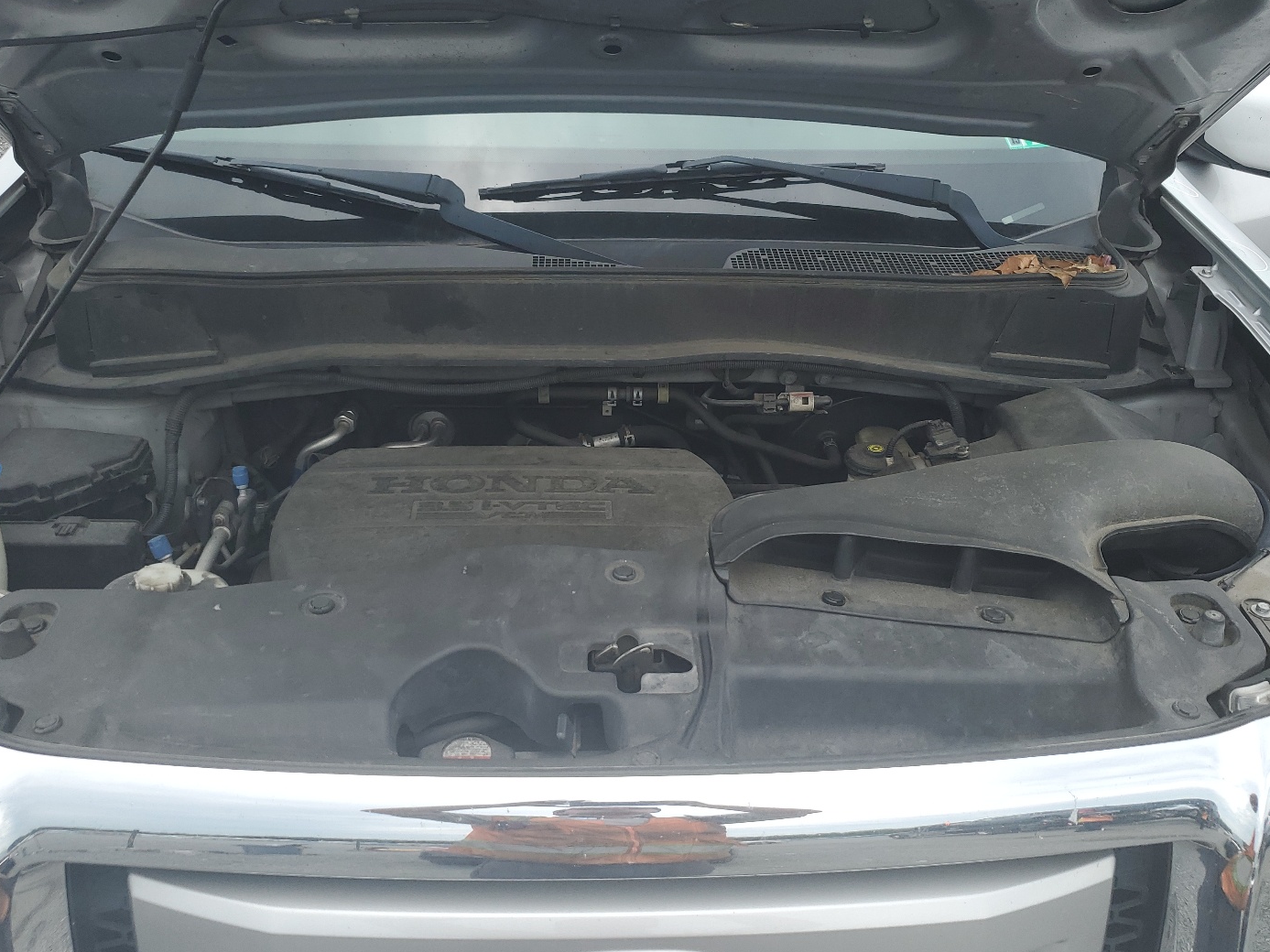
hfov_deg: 60.0
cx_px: 634
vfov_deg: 46.8
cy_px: 481
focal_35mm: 30
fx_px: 1101
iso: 50
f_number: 1.5
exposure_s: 1/1000
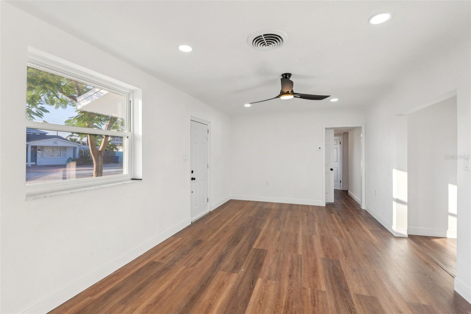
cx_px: 236
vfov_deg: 73.7
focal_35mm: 16
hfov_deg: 96.7
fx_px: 209
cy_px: 157
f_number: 8
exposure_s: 1/160
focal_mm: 16
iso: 400
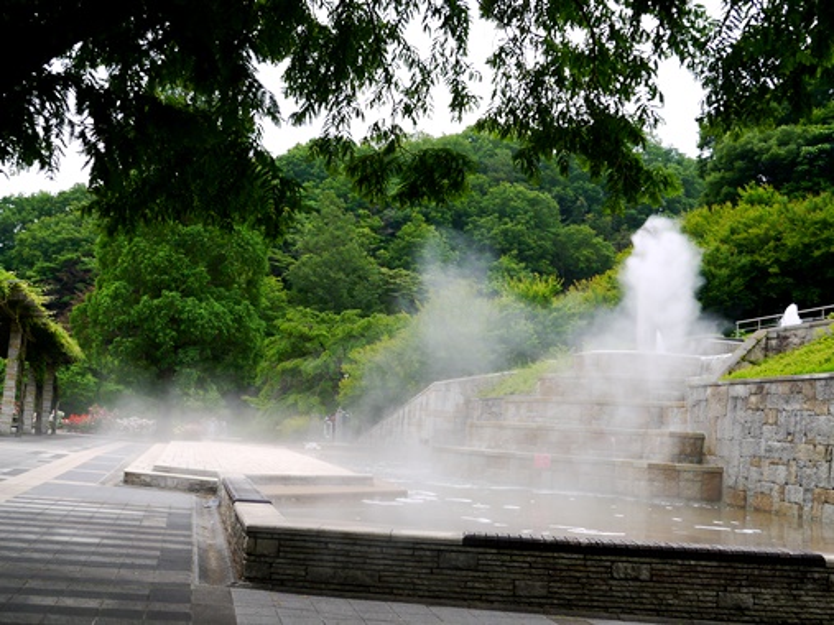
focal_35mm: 39
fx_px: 939
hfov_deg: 47.9
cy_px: 312
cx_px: 417
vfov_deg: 36.8
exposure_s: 1/250
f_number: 5.6
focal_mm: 14
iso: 160
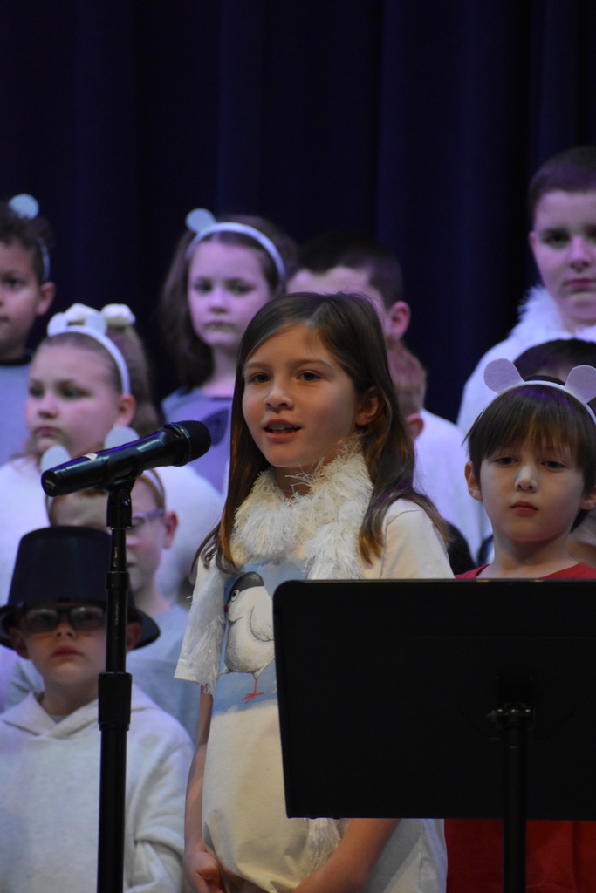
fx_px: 7447
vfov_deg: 6.9
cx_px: 298
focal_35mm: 300
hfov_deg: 4.6
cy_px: 446
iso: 3200
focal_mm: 200
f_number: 5.3
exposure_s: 1/250
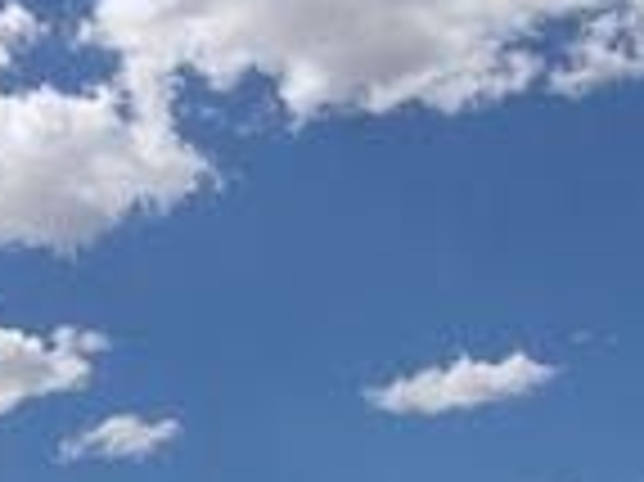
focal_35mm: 108
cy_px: 455
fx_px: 2008
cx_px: 131
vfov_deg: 13.5
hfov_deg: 18.1
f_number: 5.6
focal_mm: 5.8
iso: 80
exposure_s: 1/640
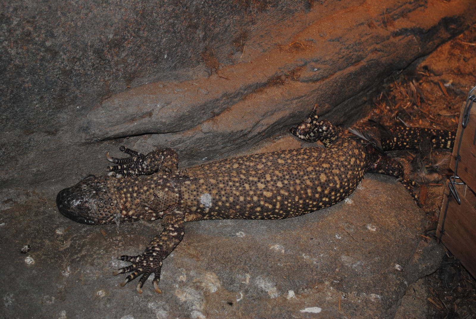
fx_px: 834
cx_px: 238
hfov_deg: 31.9
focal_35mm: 63
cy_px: 160
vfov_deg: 21.6
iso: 200
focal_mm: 42
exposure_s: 1/60
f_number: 5.3
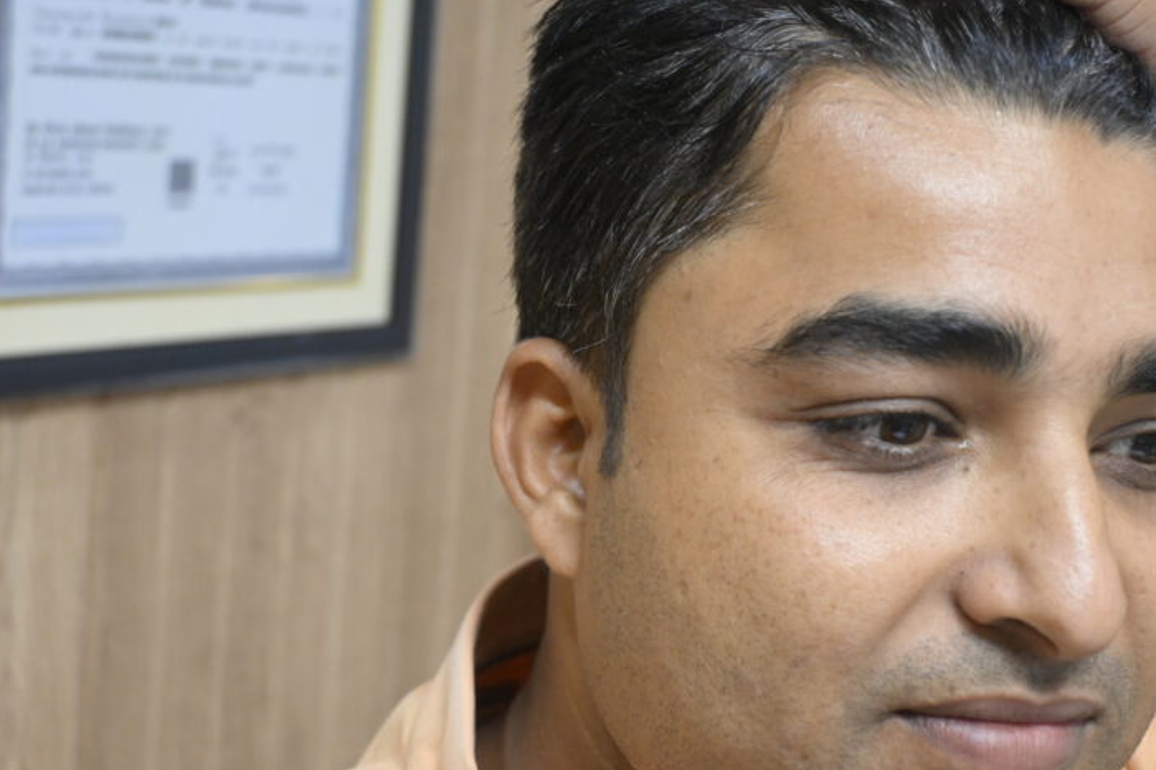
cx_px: 619
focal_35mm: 66
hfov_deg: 30.5
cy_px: 406
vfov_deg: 20.6
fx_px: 2118
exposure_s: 1/80
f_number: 5.6
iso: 3200
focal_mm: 40
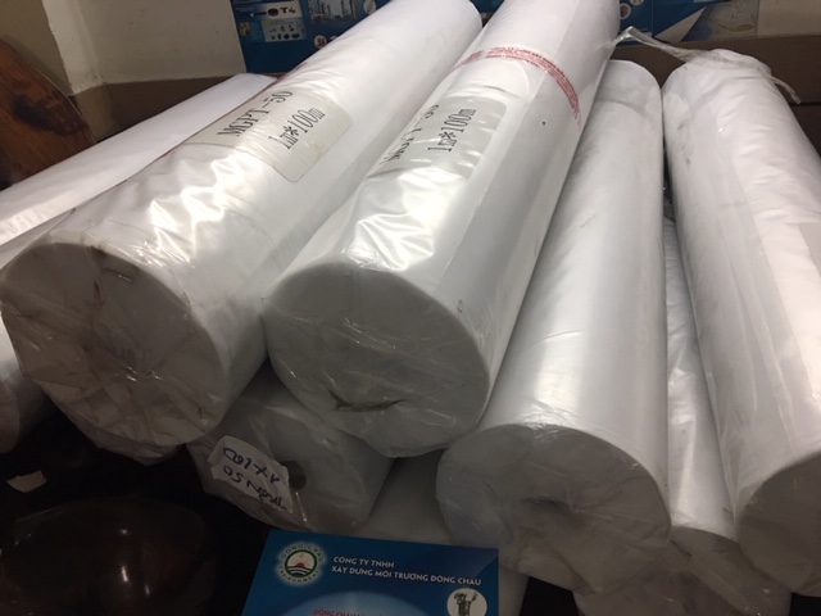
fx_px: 688
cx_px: 410
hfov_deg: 61.7
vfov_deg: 48.2
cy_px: 308
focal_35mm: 29
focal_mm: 4.15
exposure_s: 1/17
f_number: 2.2
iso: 80
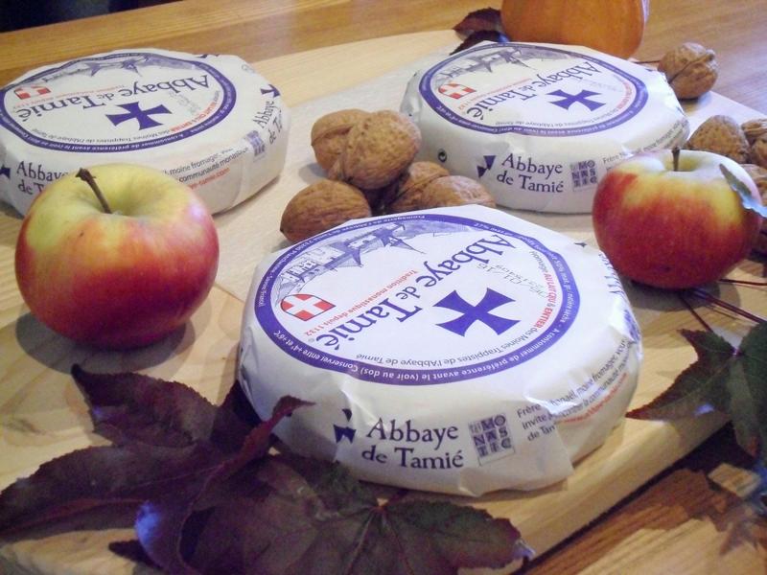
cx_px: 384
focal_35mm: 50
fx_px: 1108
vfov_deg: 29.1
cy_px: 288
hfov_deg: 38.2
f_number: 4.3
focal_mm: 9
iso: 800
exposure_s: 1/20
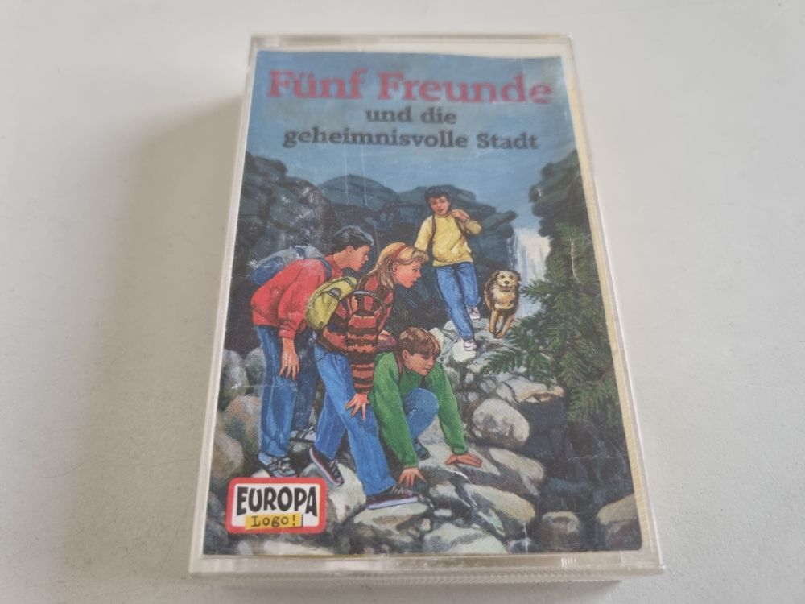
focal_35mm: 26
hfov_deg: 67.3
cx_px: 402
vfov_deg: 53.1
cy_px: 302
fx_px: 605
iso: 200
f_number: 1.8
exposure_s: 1/50
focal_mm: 5.4
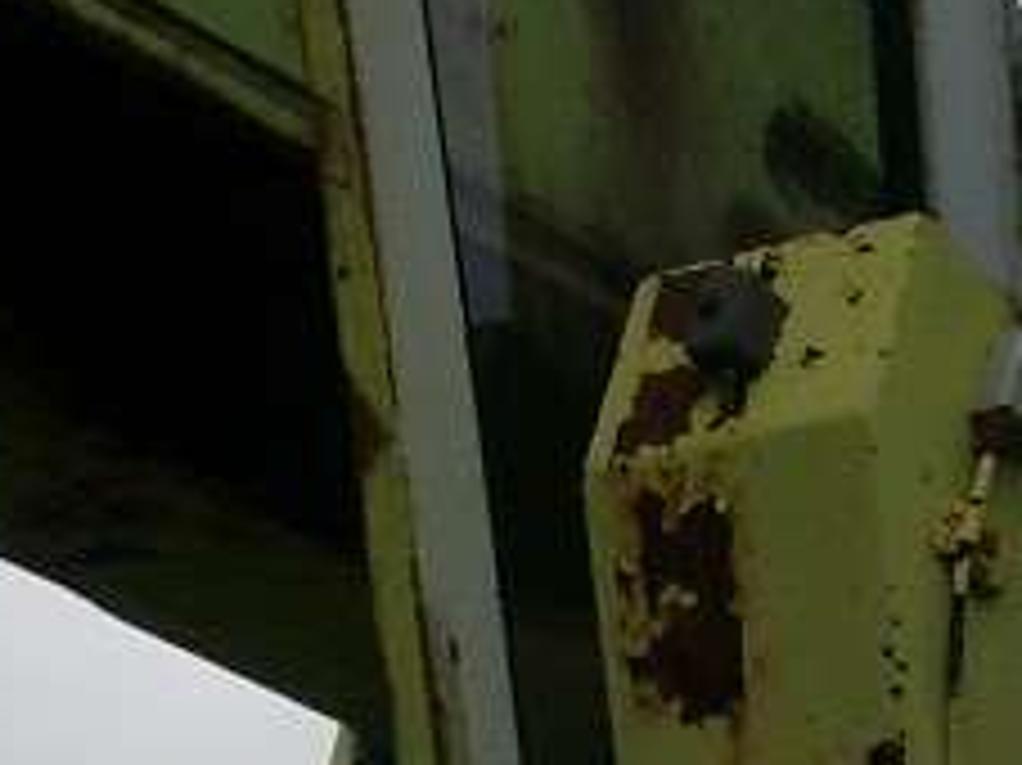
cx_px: 662
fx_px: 5666
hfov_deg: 10.3
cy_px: 1053
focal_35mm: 192
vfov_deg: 7.6
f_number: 4
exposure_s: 1/969
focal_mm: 7.13
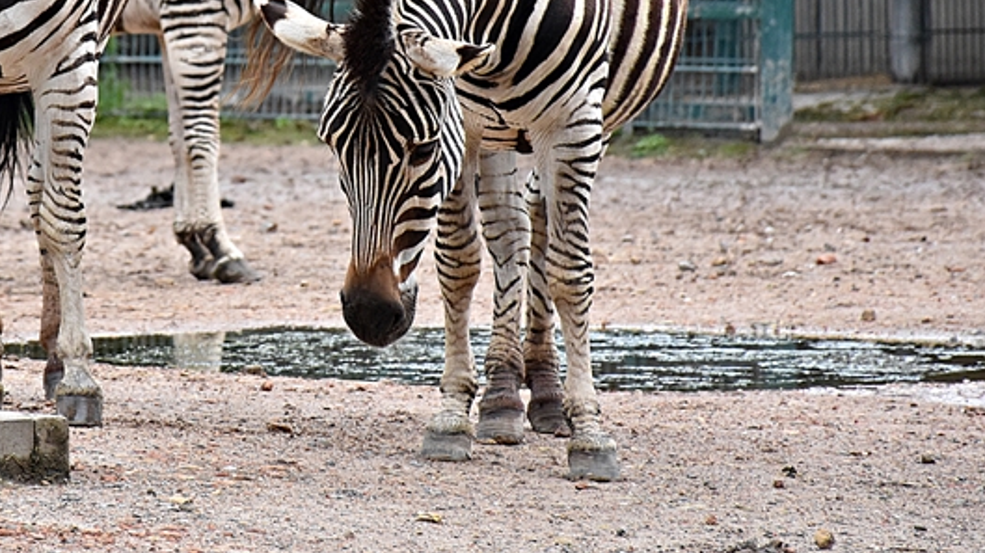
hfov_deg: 5.1
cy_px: 21
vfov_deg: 2.8
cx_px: 151
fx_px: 11121
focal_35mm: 426
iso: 1250
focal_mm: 140
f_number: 5.6
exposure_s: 1/500
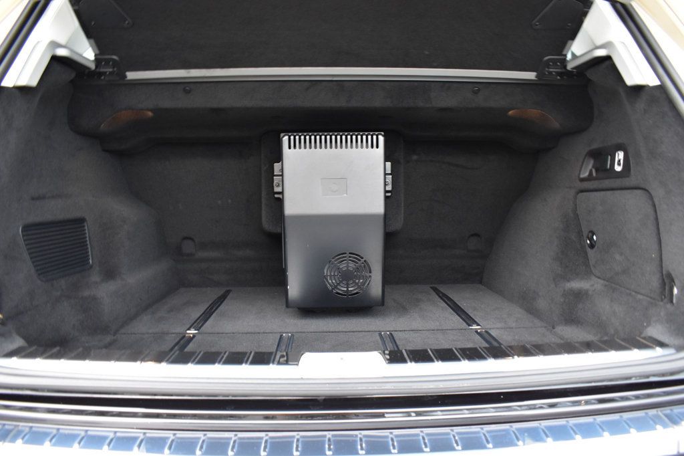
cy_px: 228
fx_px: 513
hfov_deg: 67.4
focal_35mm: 27
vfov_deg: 47.9
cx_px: 342
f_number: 6.3
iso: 1100
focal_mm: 18
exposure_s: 1/15
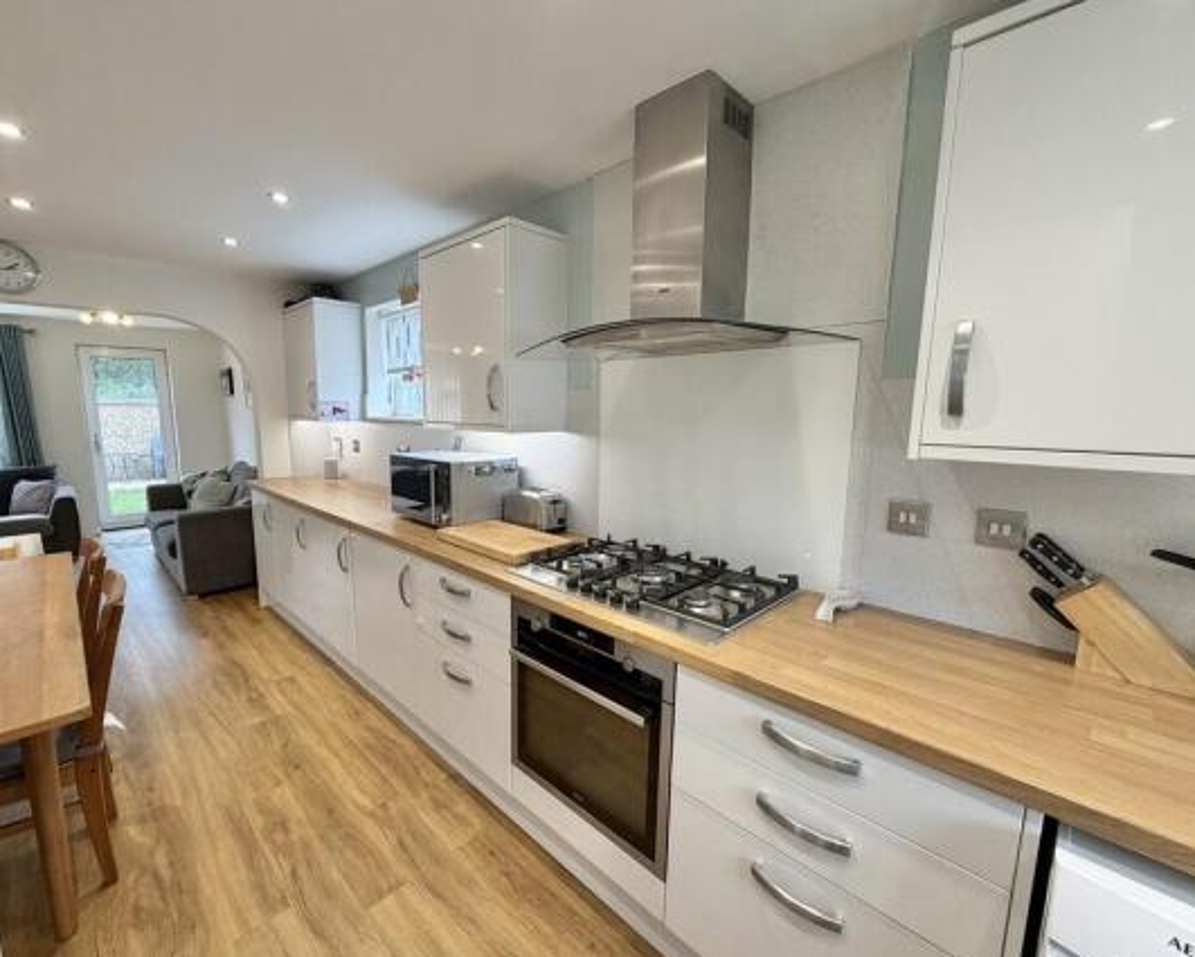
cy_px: 490
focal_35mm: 15
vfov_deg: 84.0
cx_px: 548
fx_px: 531
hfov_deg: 96.6
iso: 200
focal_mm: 2.22
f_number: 2.2
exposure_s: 1/100
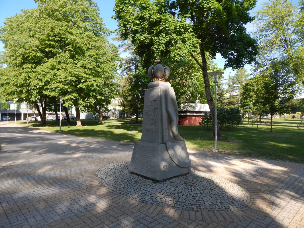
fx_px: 202
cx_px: 152
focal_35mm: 23
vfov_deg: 58.9
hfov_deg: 73.9
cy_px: 114
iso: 125
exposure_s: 1/640
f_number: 3
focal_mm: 4
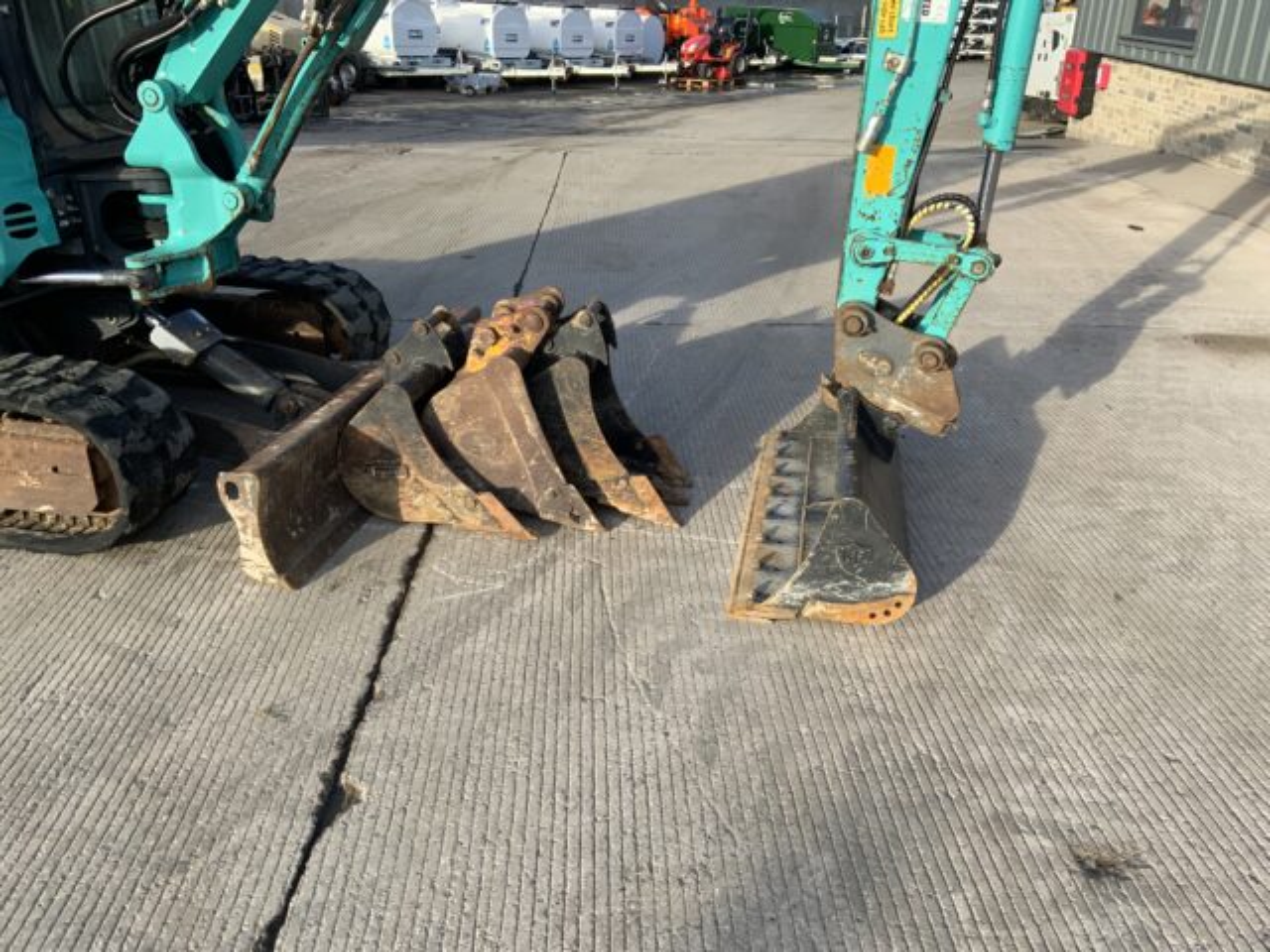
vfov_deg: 48.2
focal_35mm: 29
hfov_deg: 61.7
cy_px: 476
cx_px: 635
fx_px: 1064
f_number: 1.8
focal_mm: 3
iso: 16
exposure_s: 1/739
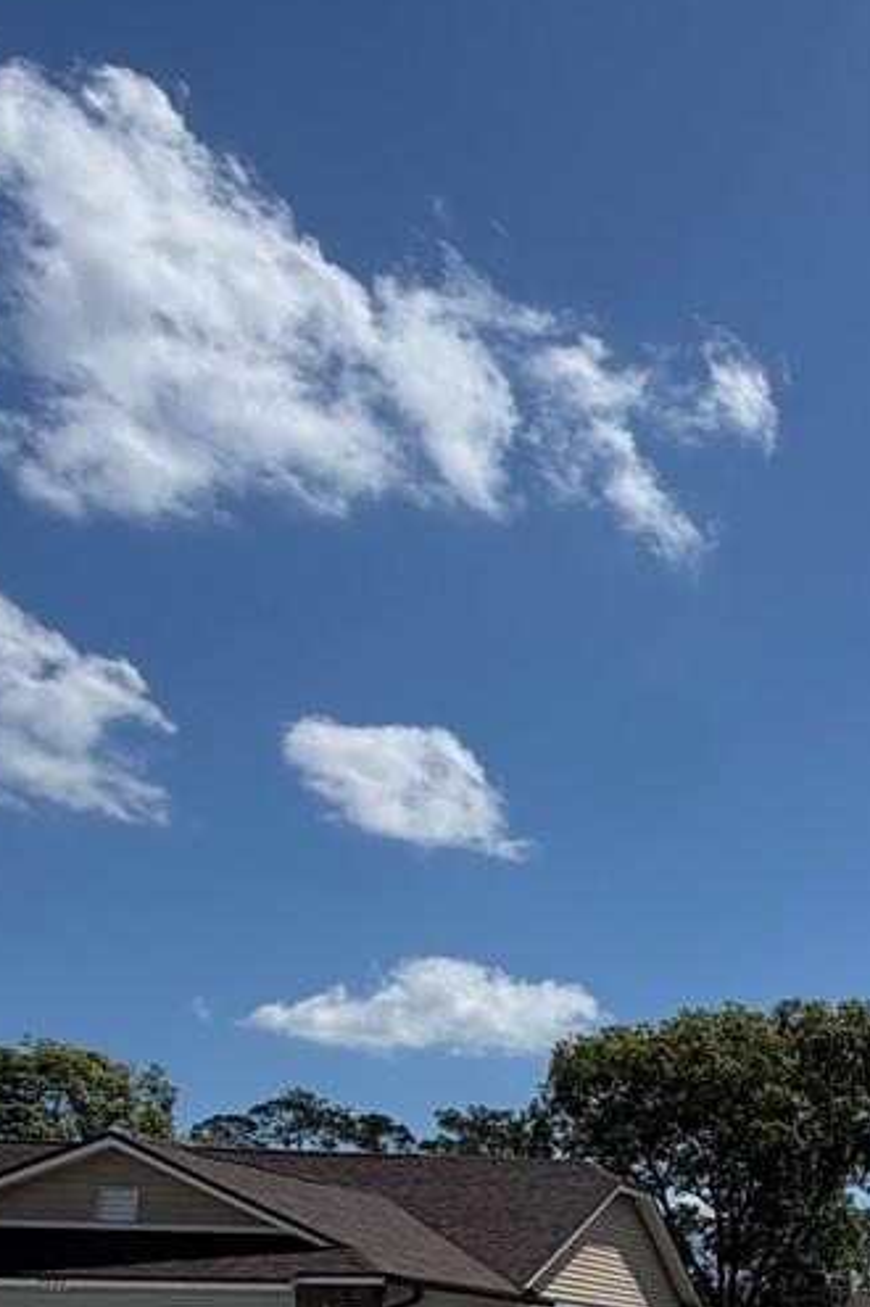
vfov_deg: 38.7
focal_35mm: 47
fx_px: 1706
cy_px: 1207
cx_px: 1563
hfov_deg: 20.4
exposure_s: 1/1795
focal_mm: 2.22
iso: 20
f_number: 2.2
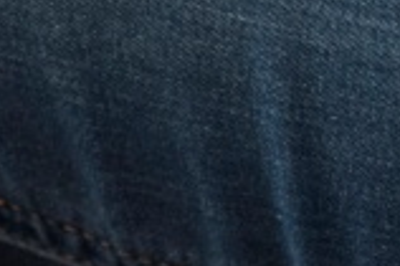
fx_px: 4207
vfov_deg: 3.6
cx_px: -608
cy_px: -338
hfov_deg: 5.3
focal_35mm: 379
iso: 500
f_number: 3.2
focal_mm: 50
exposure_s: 1/160
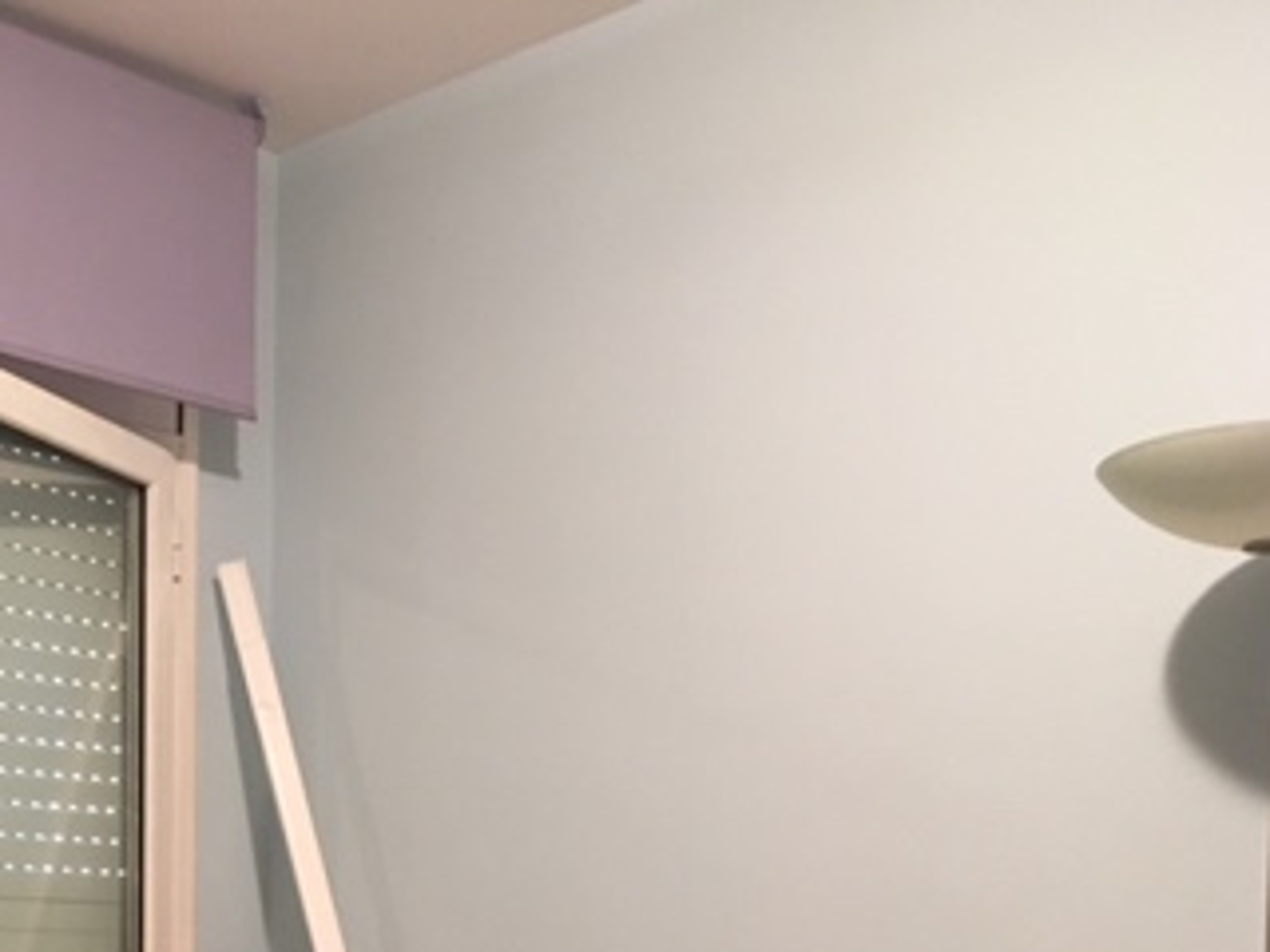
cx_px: 40
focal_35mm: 58
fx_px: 2128
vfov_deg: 24.1
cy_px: 948
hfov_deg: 31.1
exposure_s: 1/25
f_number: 2.2
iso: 200
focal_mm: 4.15
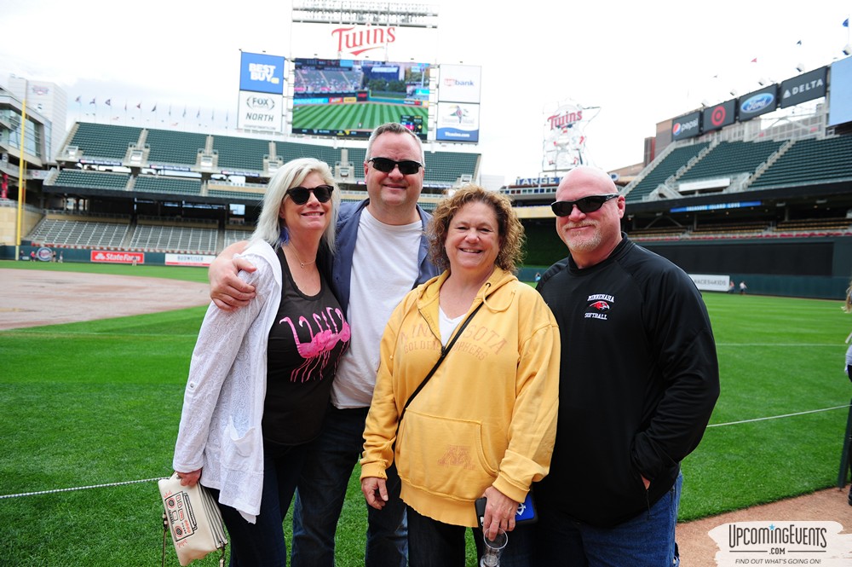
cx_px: 426
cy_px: 284
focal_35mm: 26
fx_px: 615
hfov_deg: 69.4
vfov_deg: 49.5
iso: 200
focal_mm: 26
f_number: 4
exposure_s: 1/400
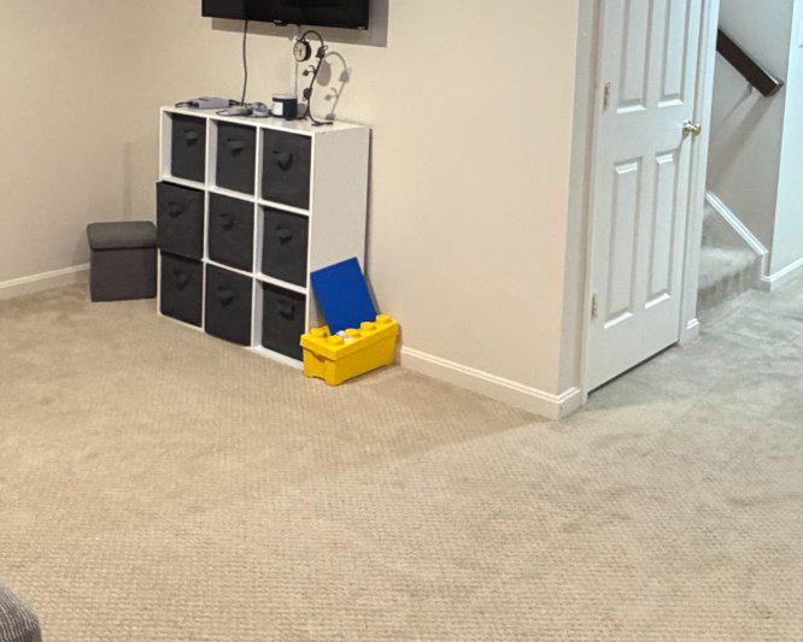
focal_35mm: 42
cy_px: 107
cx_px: 415
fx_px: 998
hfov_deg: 43.8
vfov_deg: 34.3
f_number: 2.2
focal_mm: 2.22
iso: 640
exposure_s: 1/60
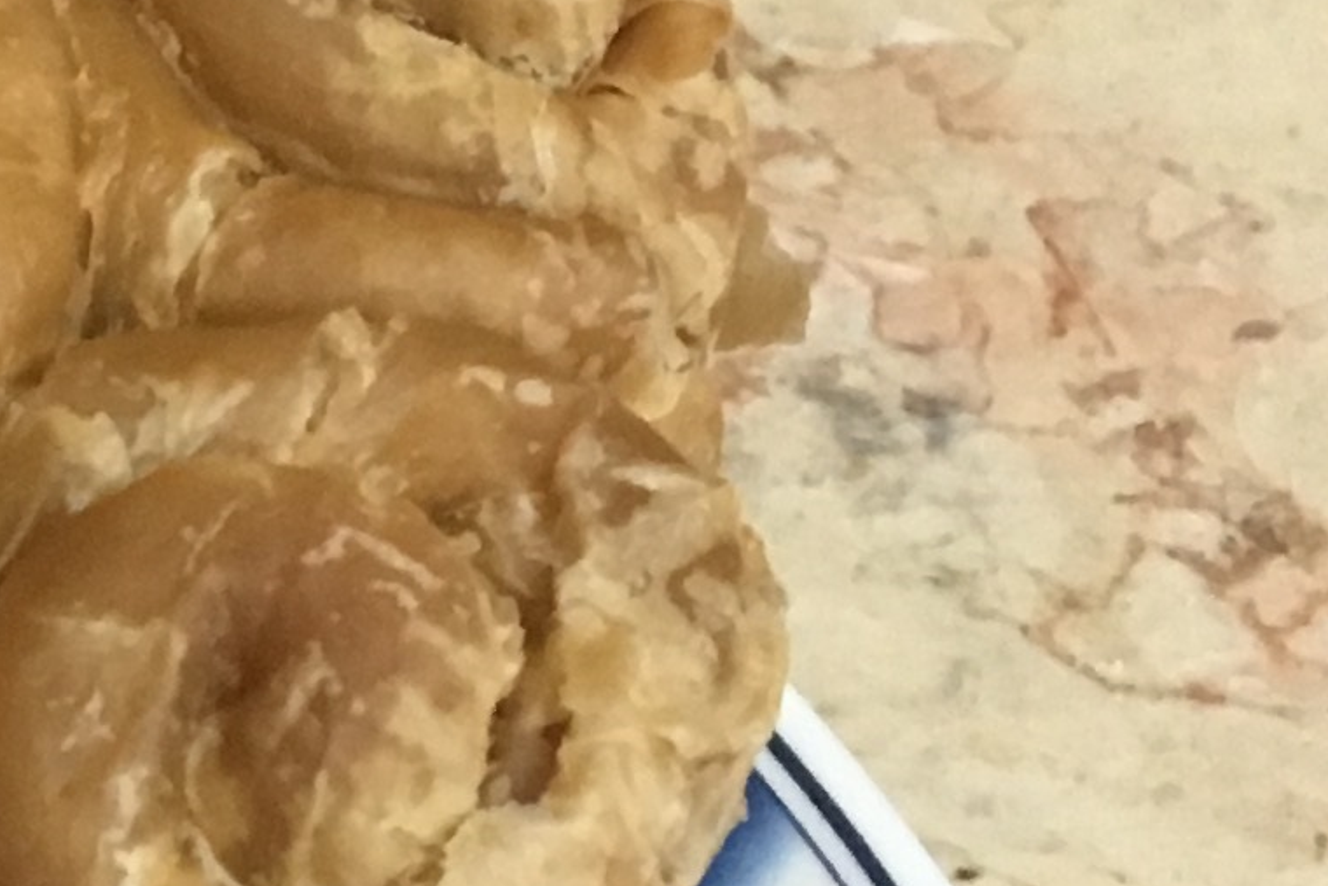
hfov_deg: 11.6
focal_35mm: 160
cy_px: 1089
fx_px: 5903
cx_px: -1267
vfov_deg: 8.5
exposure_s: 1/33
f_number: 2.2
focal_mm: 4.15
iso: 200
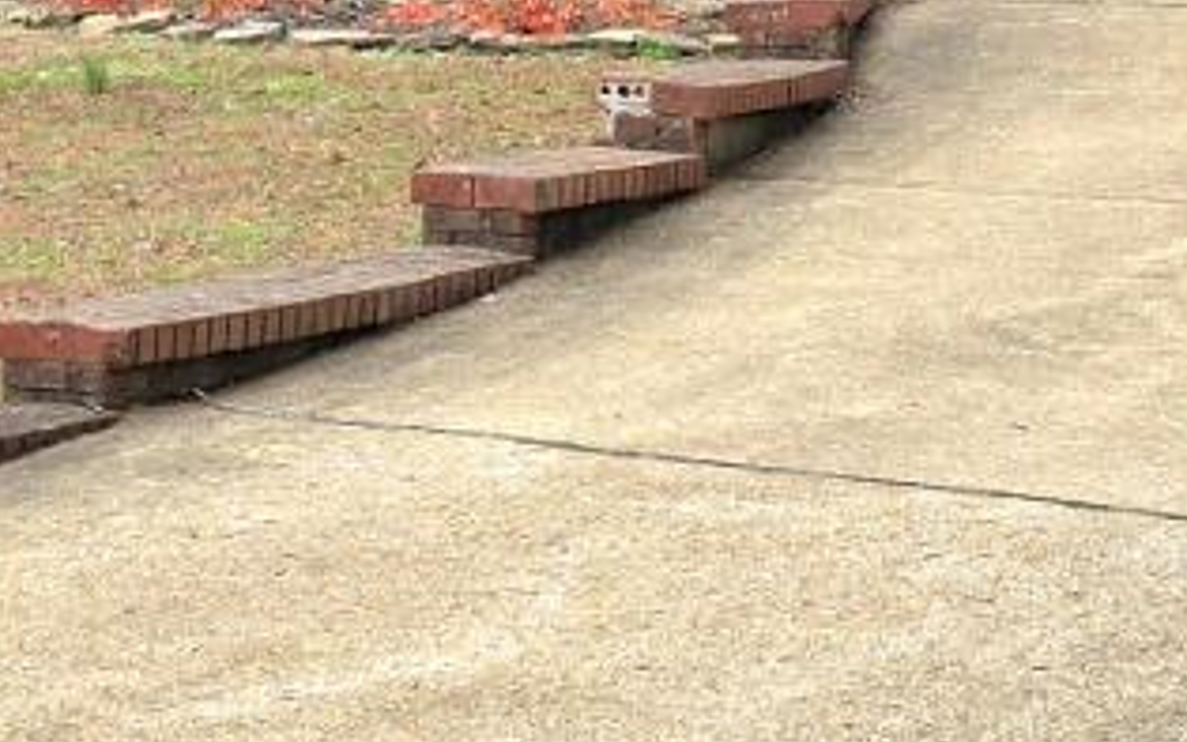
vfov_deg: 11.0
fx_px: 3753
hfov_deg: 17.9
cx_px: 799
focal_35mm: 116
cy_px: -298
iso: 12
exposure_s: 1/370
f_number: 1.7
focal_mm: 6.3
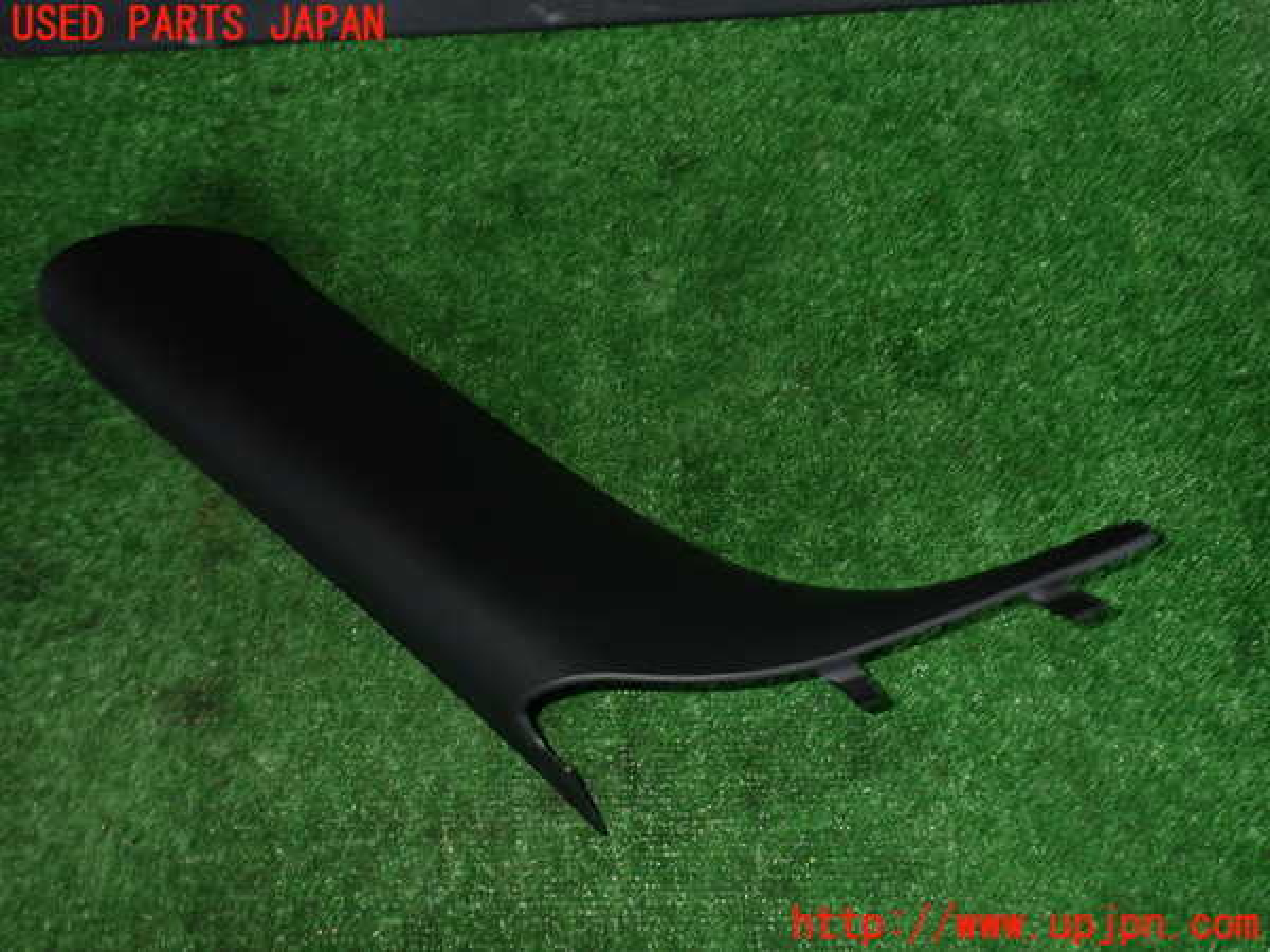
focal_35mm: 30
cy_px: 476
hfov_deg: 60.0
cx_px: 635
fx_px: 1101
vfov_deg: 46.8
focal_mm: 5.4
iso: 320
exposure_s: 1/30
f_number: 6.3
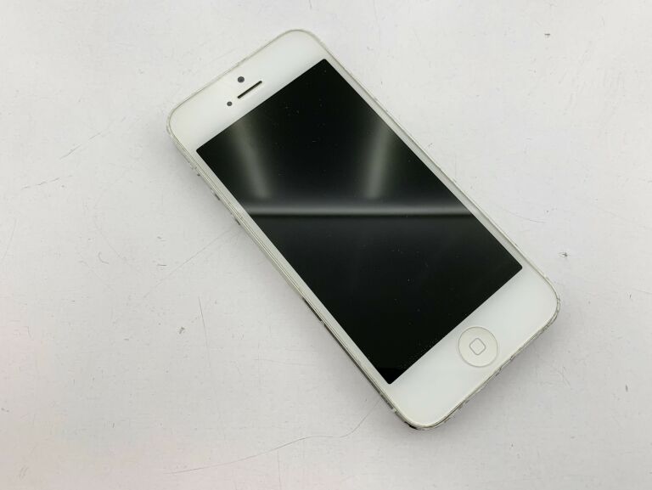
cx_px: 326
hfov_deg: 67.3
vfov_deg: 53.1
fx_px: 490
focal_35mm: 26
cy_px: 245
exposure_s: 1/121
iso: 80
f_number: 1.8
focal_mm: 4.25
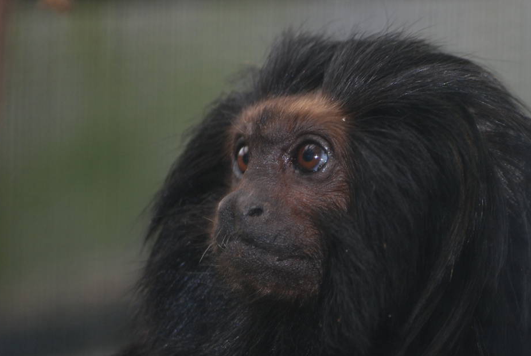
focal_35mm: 570
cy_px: 224
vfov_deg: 2.4
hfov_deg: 3.6
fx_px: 8418
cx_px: 423
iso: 200
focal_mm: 220
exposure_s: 1/60
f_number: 5.3
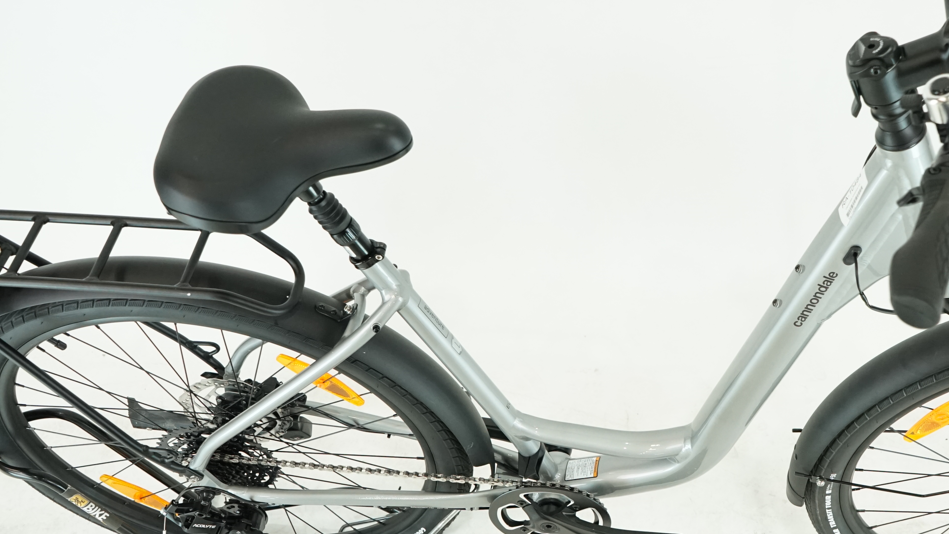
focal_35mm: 47
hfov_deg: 43.0
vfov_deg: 25.4
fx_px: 1183
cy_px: 247
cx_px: 644
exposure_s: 1/200
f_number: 5.6
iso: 2000
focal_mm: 28
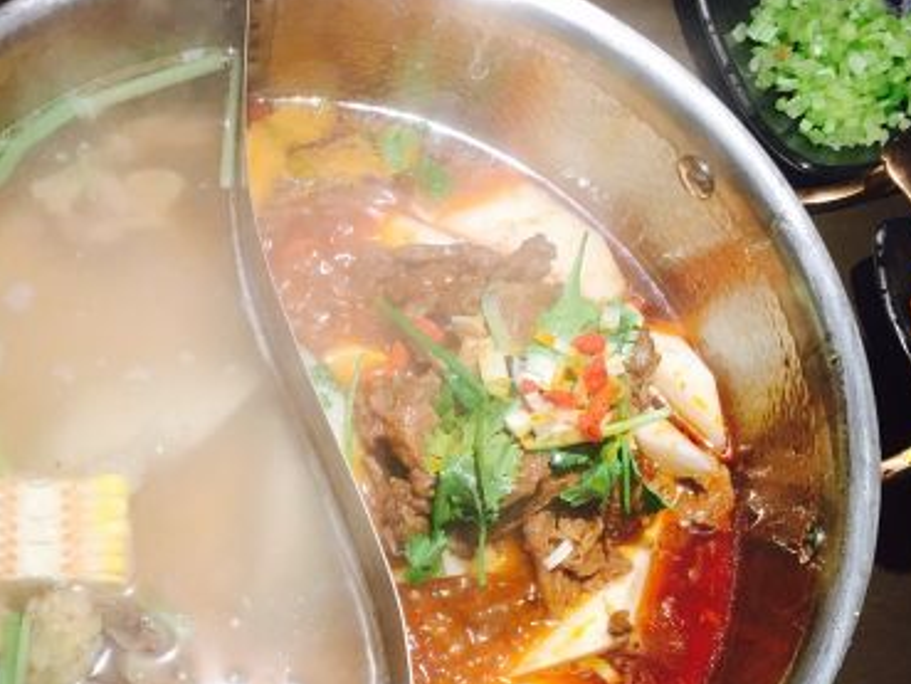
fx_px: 1448
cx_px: 269
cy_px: 510
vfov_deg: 26.3
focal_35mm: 55
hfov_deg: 34.4
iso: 64
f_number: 2.2
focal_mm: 4.15
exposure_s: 1/33
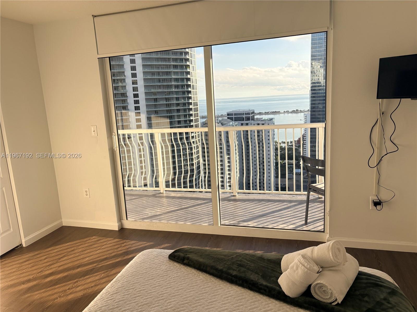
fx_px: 313
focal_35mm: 26
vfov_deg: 53.1
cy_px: 156
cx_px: 208
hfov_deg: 67.3
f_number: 1.6
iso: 50
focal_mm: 5.96
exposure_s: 1/987
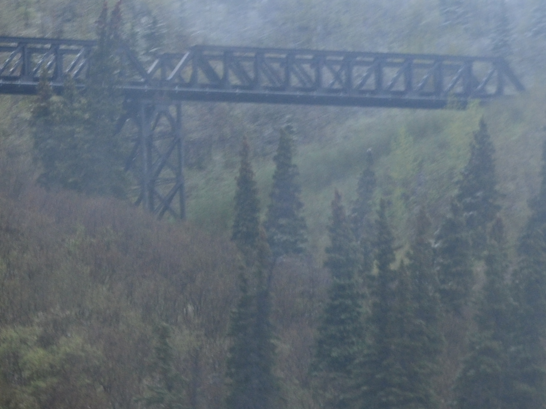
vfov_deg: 7.1
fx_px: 3281
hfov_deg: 9.1
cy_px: 38
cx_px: -389
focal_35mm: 208
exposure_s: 1/40
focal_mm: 42
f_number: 9
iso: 400
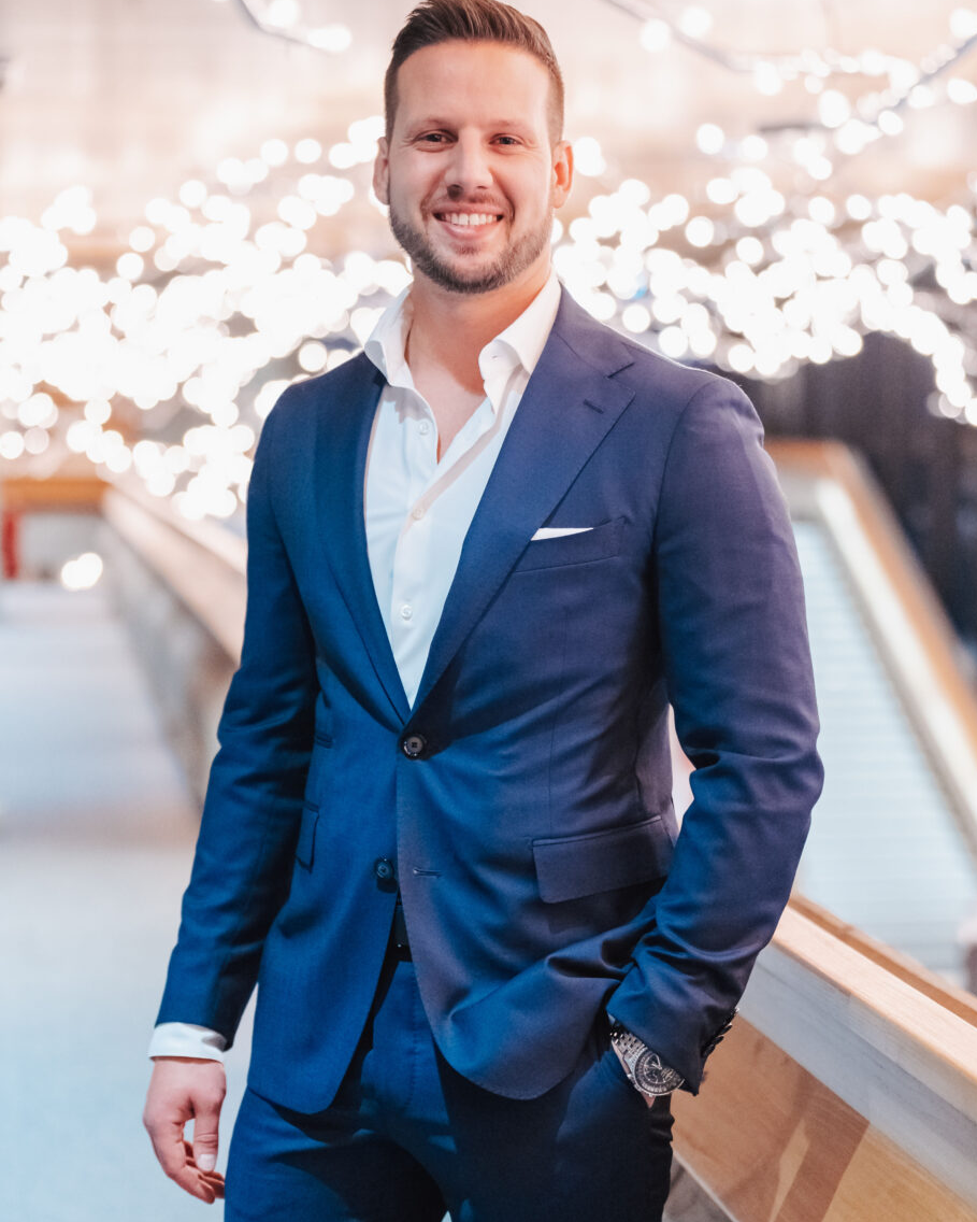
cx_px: 475
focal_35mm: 85
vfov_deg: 22.5
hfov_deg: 18.1
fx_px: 3072
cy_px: 645
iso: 6400
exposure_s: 1/125
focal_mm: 70
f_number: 2.8
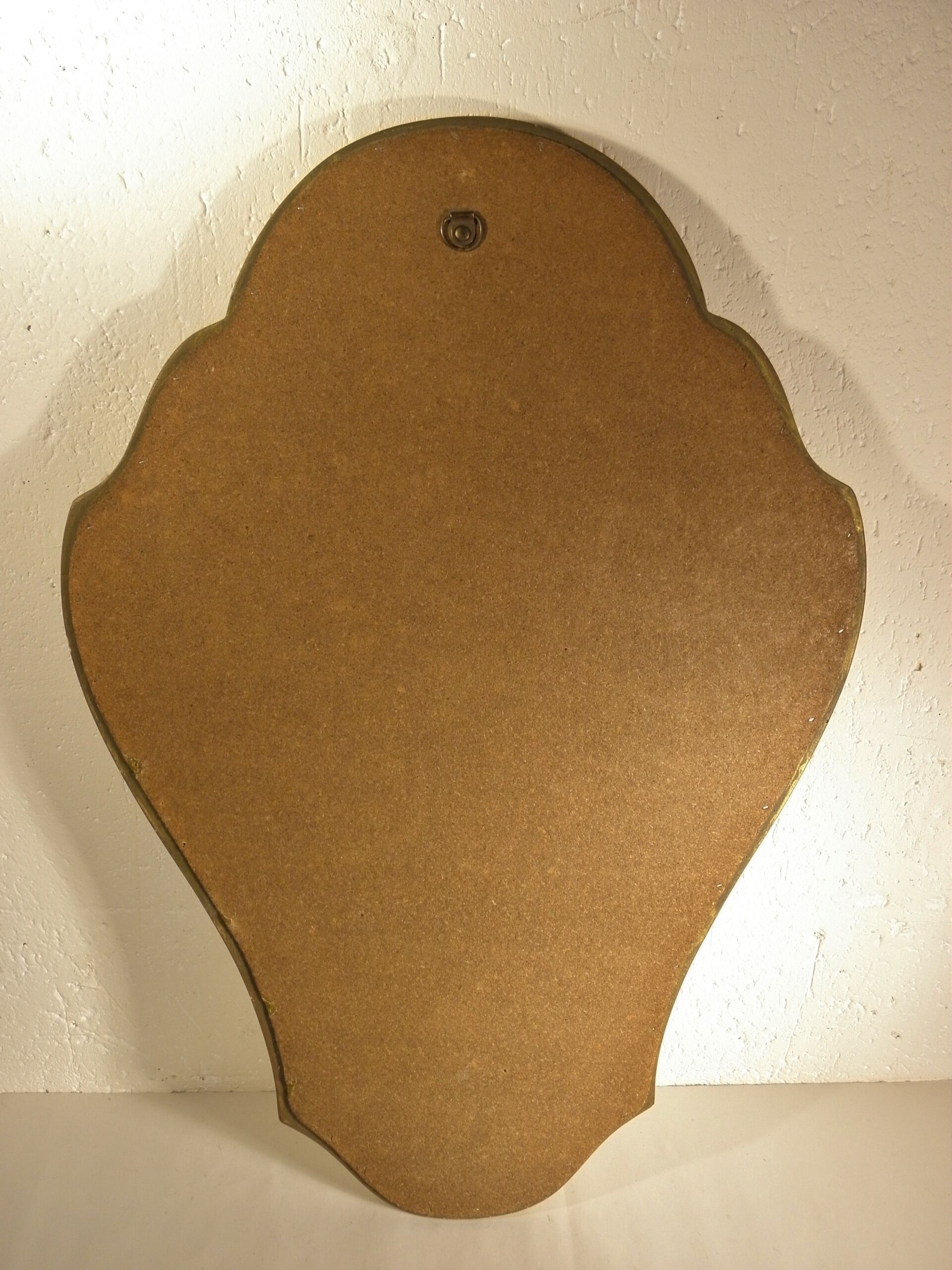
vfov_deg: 54.0
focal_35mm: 34
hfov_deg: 41.8
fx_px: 1247
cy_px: 635
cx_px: 476
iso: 125
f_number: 3.7
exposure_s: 1/30
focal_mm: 6.2
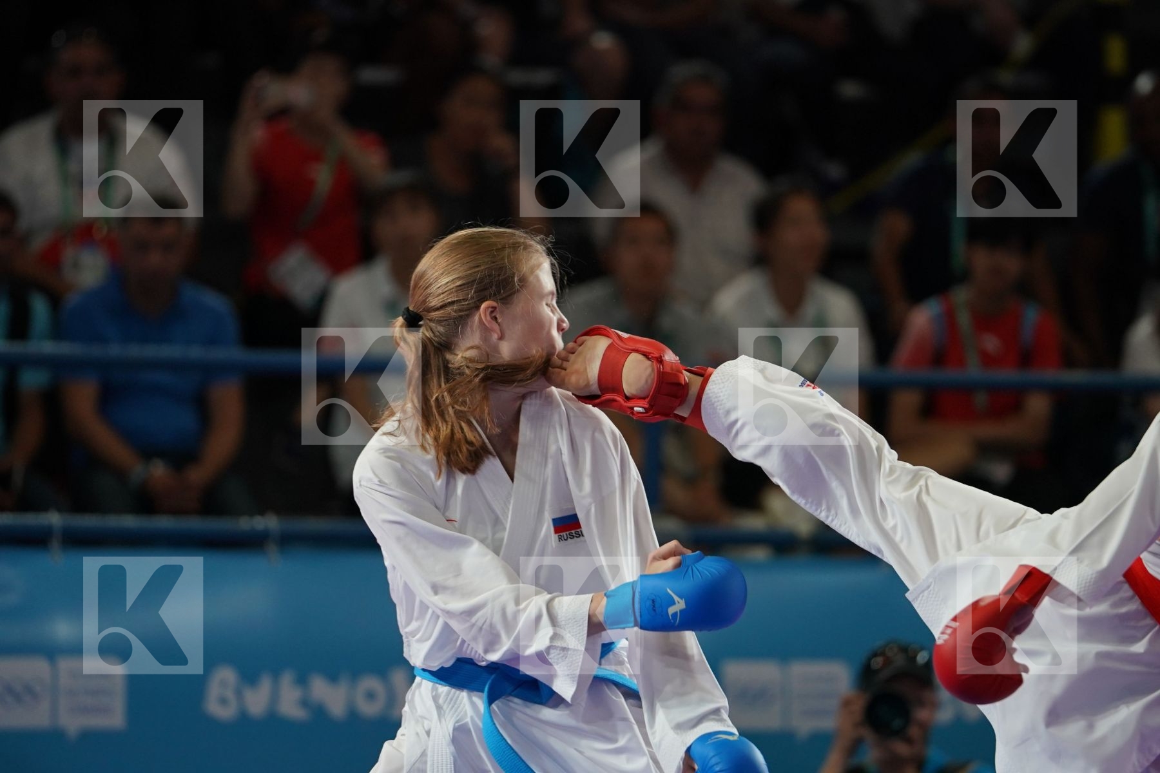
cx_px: 580
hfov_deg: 6.9
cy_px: 386
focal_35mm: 300
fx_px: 9666
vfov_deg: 4.6
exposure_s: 1/1000
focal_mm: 200
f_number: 2.8
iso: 1000
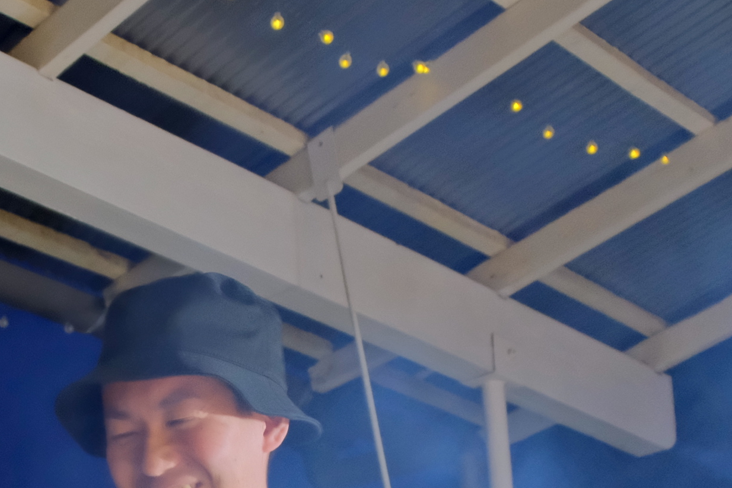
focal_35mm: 84
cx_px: -45
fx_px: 1708
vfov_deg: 15.1
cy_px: 719
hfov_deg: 23.0
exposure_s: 1/26
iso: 3200
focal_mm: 18
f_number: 3.5
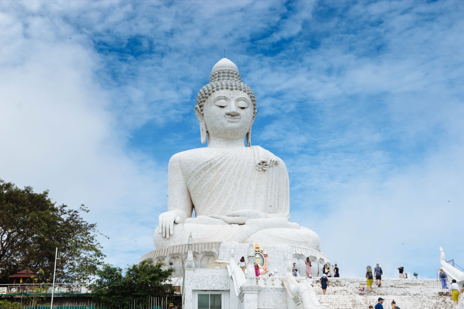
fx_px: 734
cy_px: 154
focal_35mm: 57
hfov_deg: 35.1
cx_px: 232
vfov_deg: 23.7
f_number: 10
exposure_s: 1/200
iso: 100
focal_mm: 38
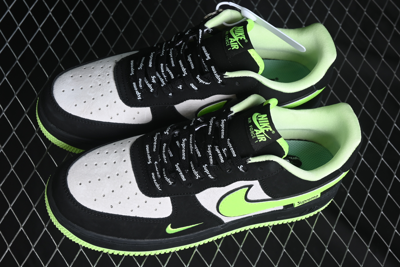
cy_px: 134
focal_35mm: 75
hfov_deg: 27.0
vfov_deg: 18.2
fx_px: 833
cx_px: 200
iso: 160
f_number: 6.3
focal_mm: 50
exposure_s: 1/50
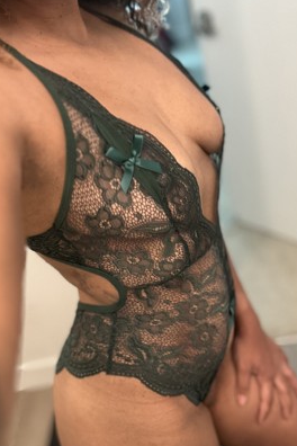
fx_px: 507
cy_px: 269
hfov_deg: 32.6
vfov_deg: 47.1
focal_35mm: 41
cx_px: 173
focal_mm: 2.69
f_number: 1.9
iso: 250
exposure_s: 1/40
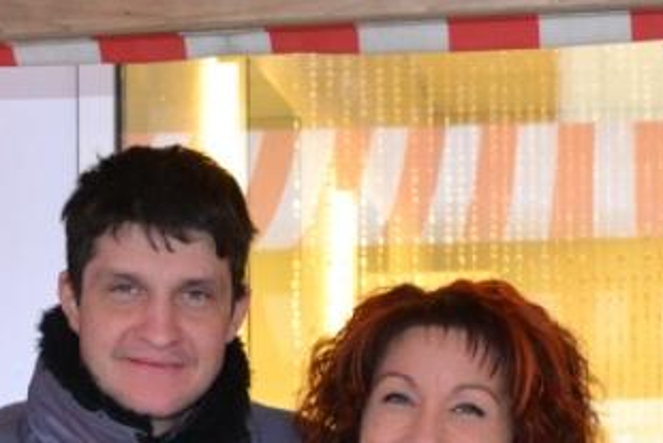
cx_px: 387
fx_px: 2193
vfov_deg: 11.0
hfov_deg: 17.2
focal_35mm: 119
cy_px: 694
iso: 1250
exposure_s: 1/60
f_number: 4
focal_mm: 24
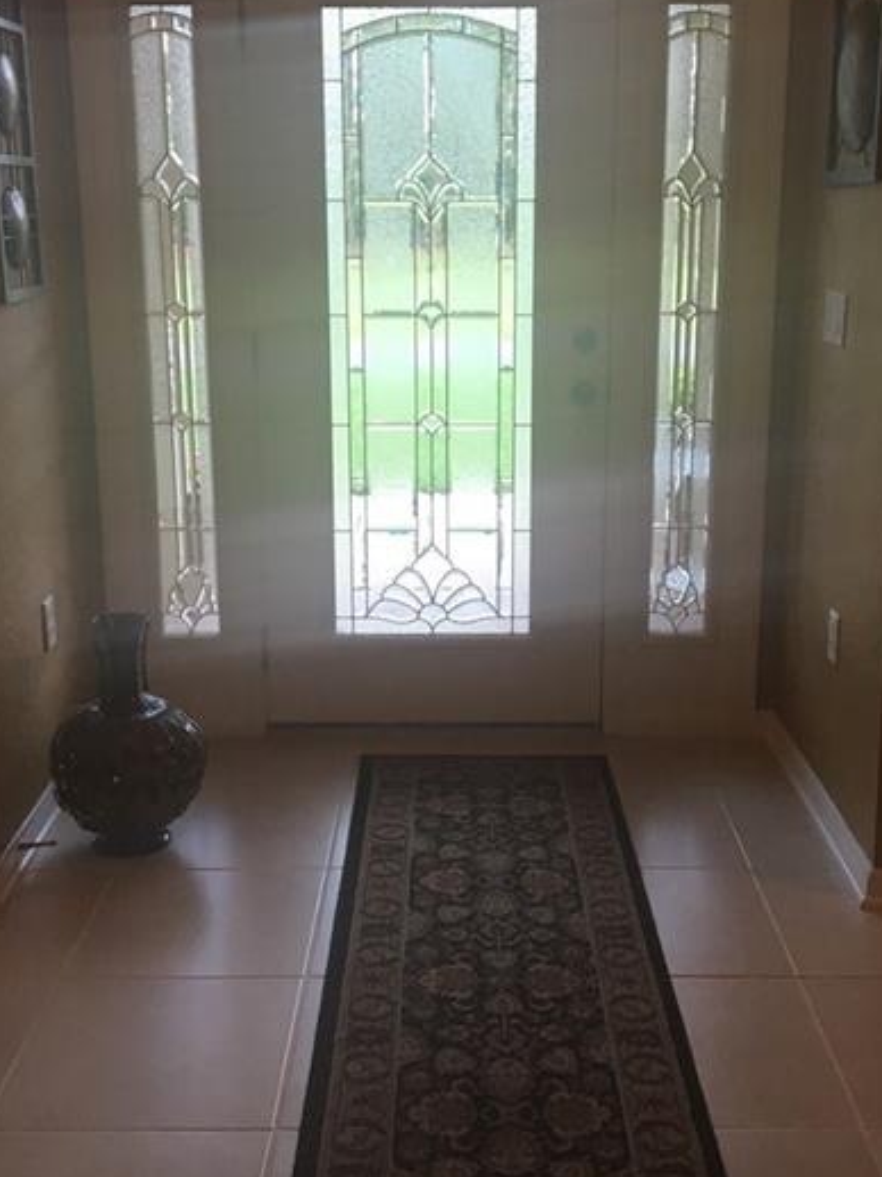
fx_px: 1462
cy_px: 550
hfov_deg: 33.6
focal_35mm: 43
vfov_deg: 43.8
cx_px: 459
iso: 40
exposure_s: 1/33
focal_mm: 4.15
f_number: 2.2
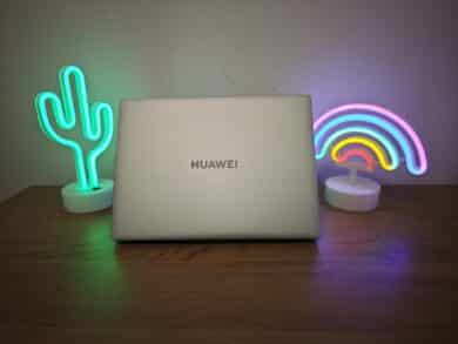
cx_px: 229
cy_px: 172
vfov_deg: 58.9
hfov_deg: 73.9
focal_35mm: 23
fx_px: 304
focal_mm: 8.72
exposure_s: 1/100
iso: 200
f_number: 2
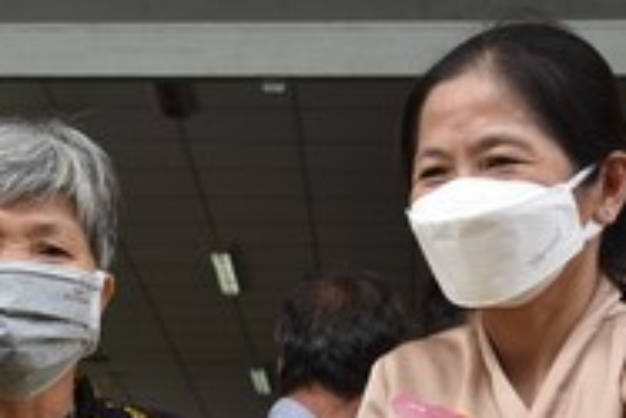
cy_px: 398
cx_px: 47
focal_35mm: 132
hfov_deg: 15.3
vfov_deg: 10.3
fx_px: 2297
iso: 400
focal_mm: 38
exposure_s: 1/200
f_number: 7.1
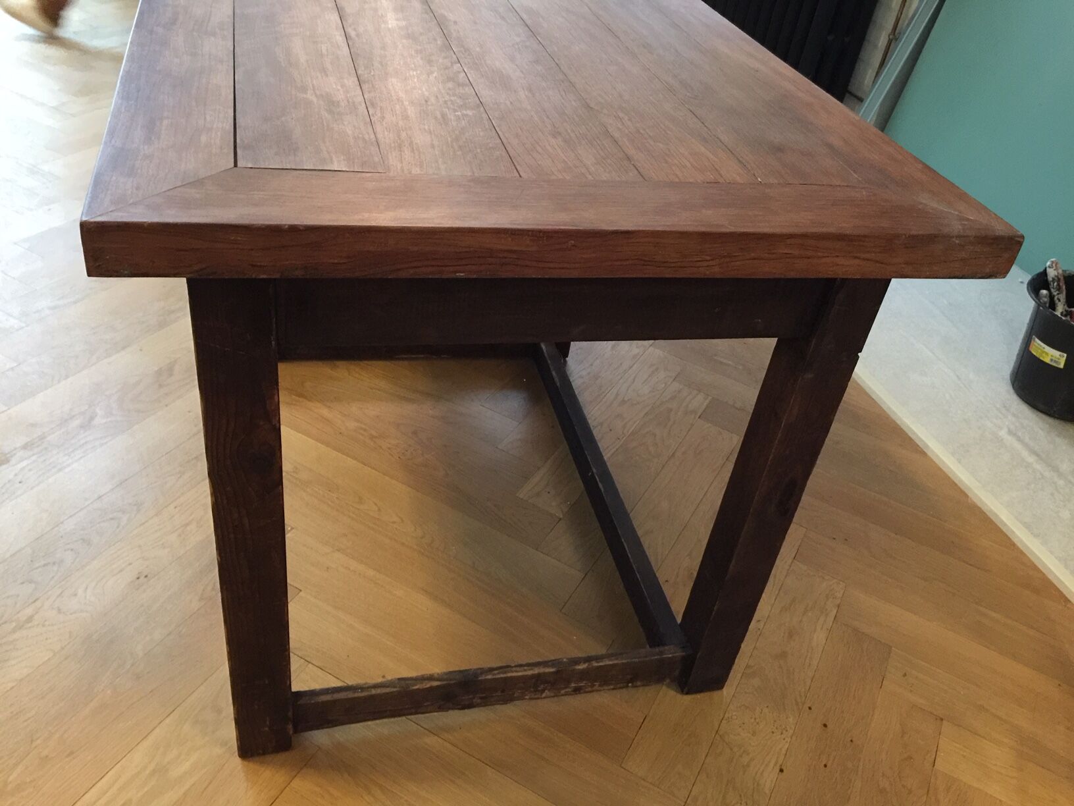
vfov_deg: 48.2
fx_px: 900
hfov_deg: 61.7
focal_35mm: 29
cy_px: 403
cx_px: 537
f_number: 2.2
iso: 160
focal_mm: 4.15
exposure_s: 1/8
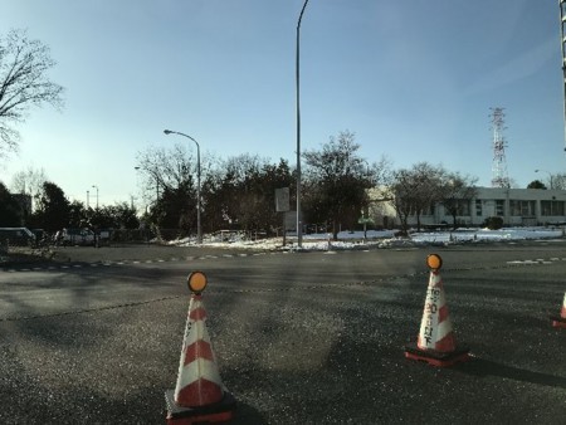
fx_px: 458
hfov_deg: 63.4
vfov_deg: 49.8
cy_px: 212
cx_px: 283
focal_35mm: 28
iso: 20
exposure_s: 1/2817
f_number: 1.8
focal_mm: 3.99
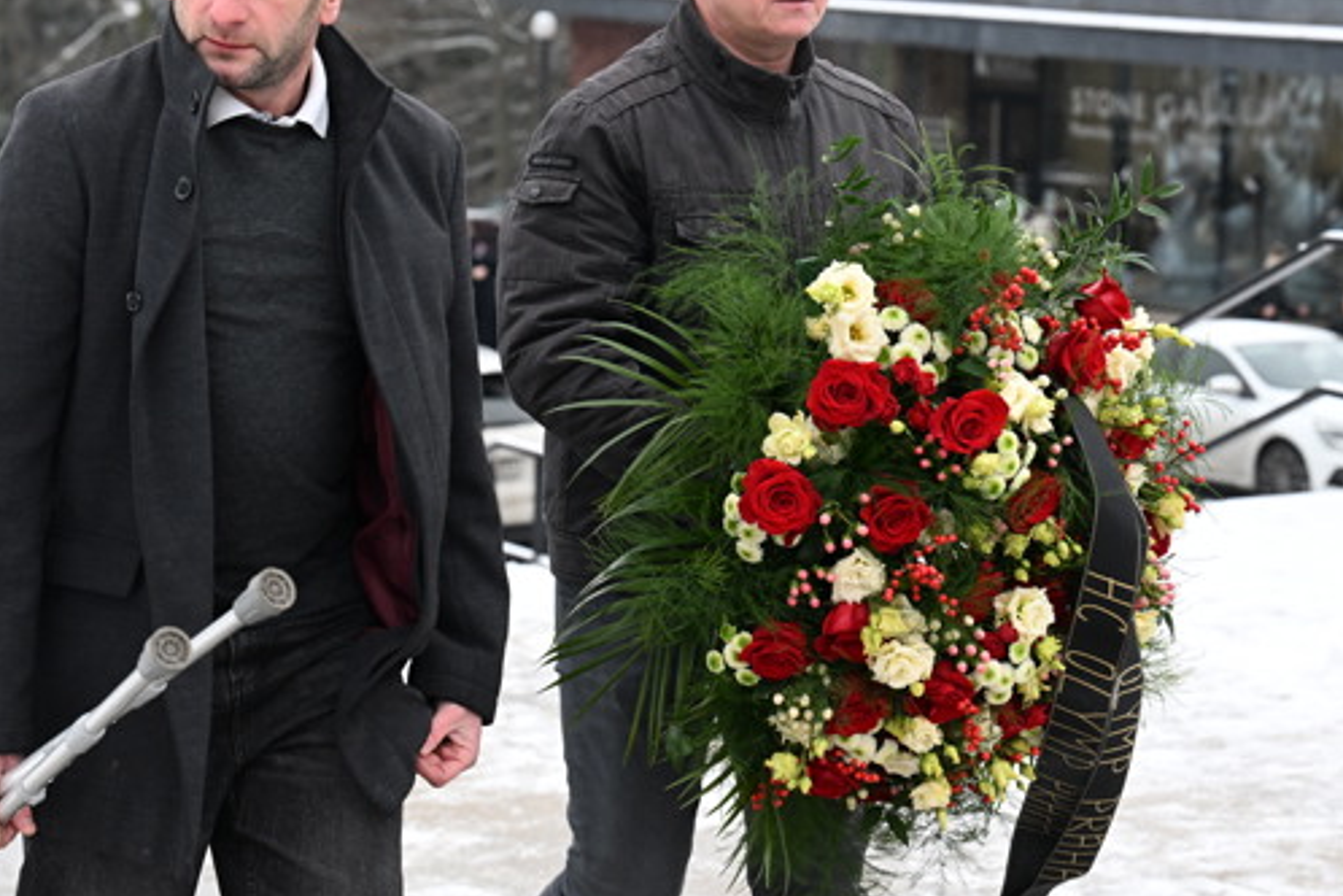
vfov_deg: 14.1
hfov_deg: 21.0
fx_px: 3618
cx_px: 604
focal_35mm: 97
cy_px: 340
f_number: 5
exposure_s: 1/250
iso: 1600
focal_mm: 70
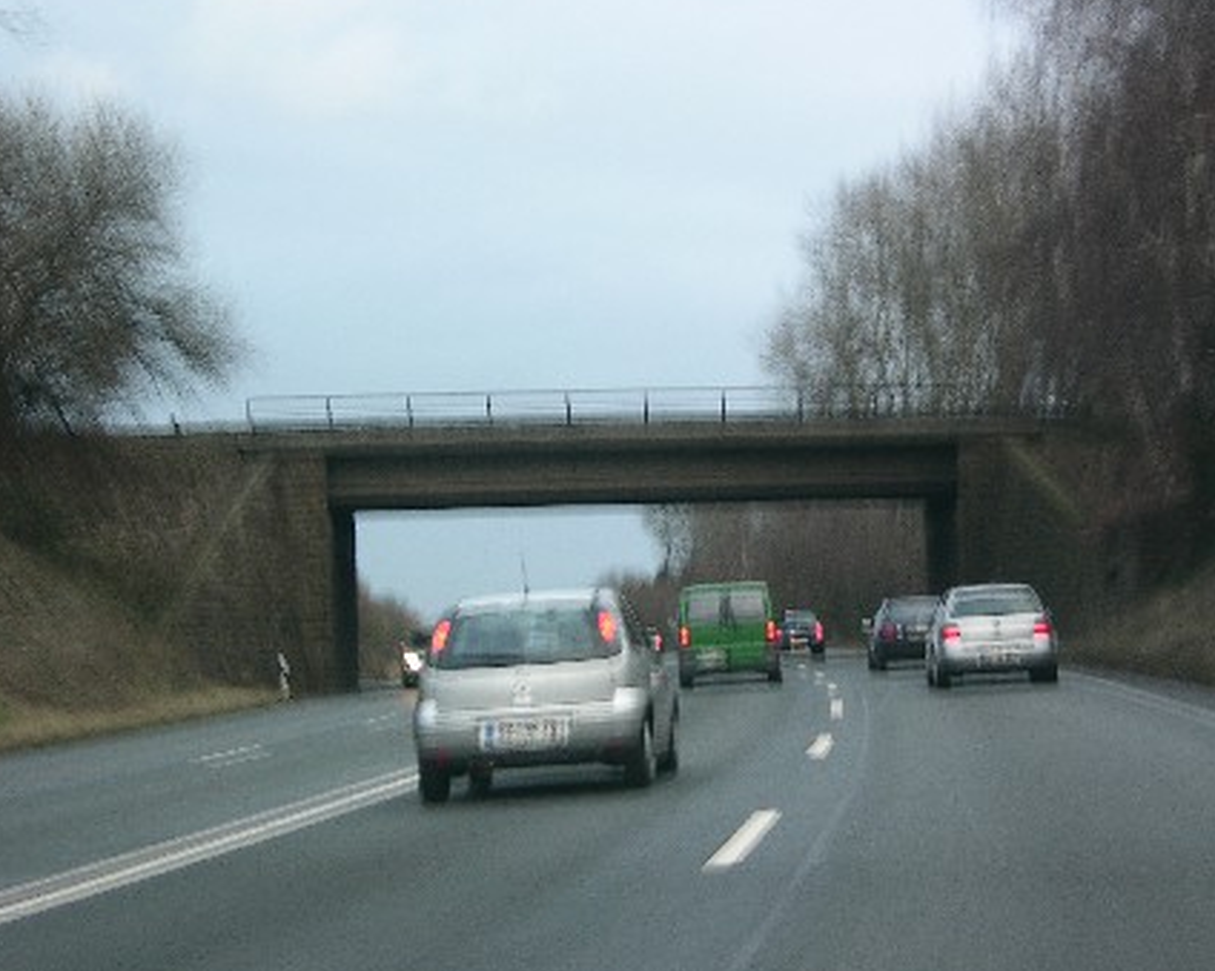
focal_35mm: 100
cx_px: 683
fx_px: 3595
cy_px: 544
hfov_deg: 19.2
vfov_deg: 15.4
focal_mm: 18.8
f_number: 3.3
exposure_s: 1/16.4
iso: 50
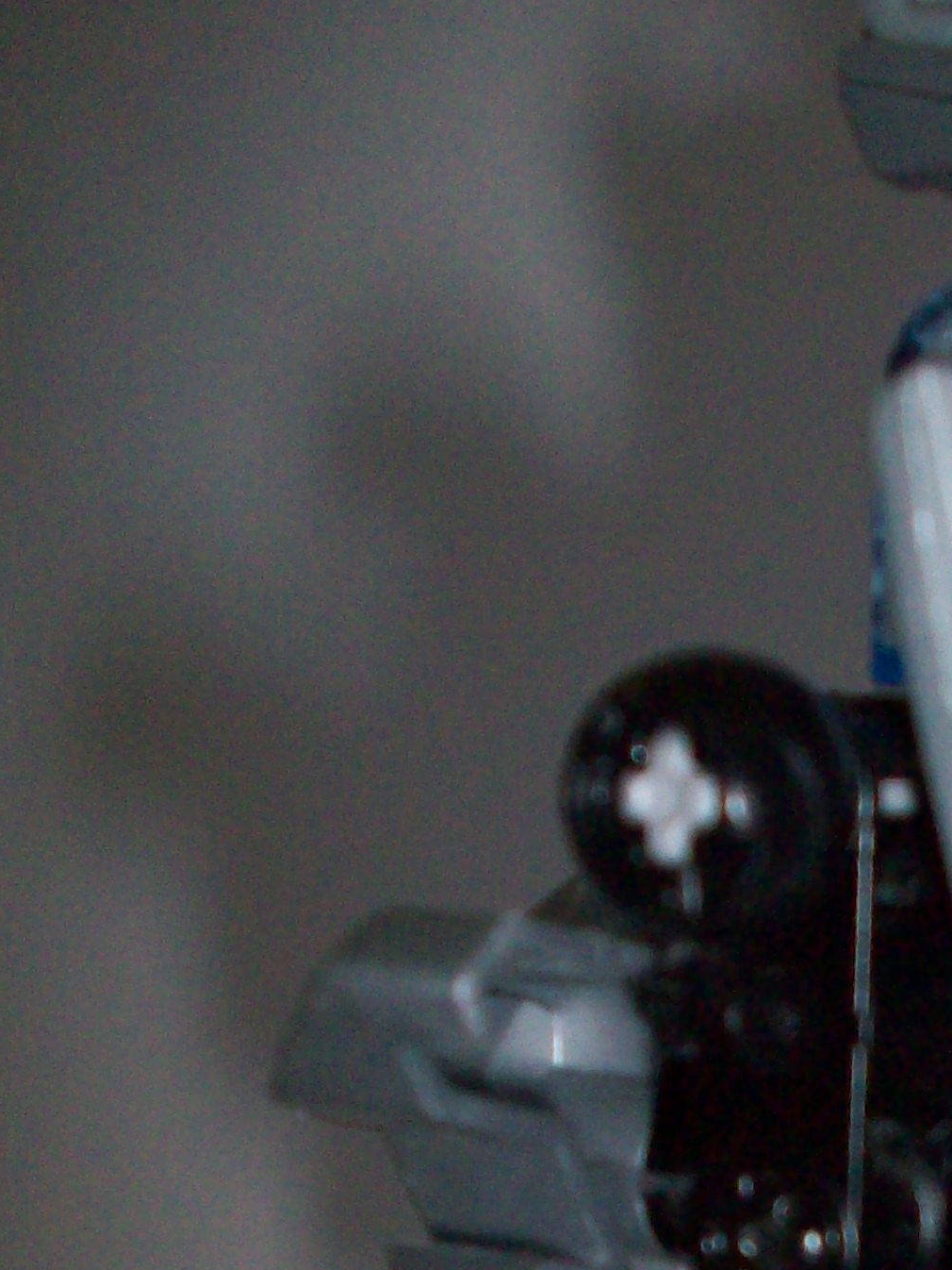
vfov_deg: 22.0
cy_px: 1397
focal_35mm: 84
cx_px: 1014
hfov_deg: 17.1
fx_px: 3079
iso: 160
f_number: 2.8
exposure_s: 1/64
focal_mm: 6.2
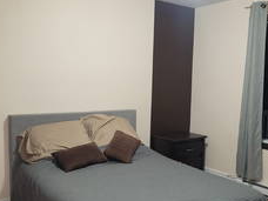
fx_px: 317
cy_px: 120
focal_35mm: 41
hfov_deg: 45.8
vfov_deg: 35.0
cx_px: 140
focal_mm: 5.4
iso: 125
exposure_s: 1/13
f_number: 1.8
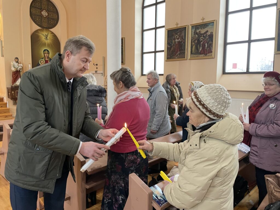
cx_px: 140
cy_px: 105
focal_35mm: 26
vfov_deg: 53.1
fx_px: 210
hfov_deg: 67.3
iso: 160
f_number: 1.6
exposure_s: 1/50
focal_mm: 4.2
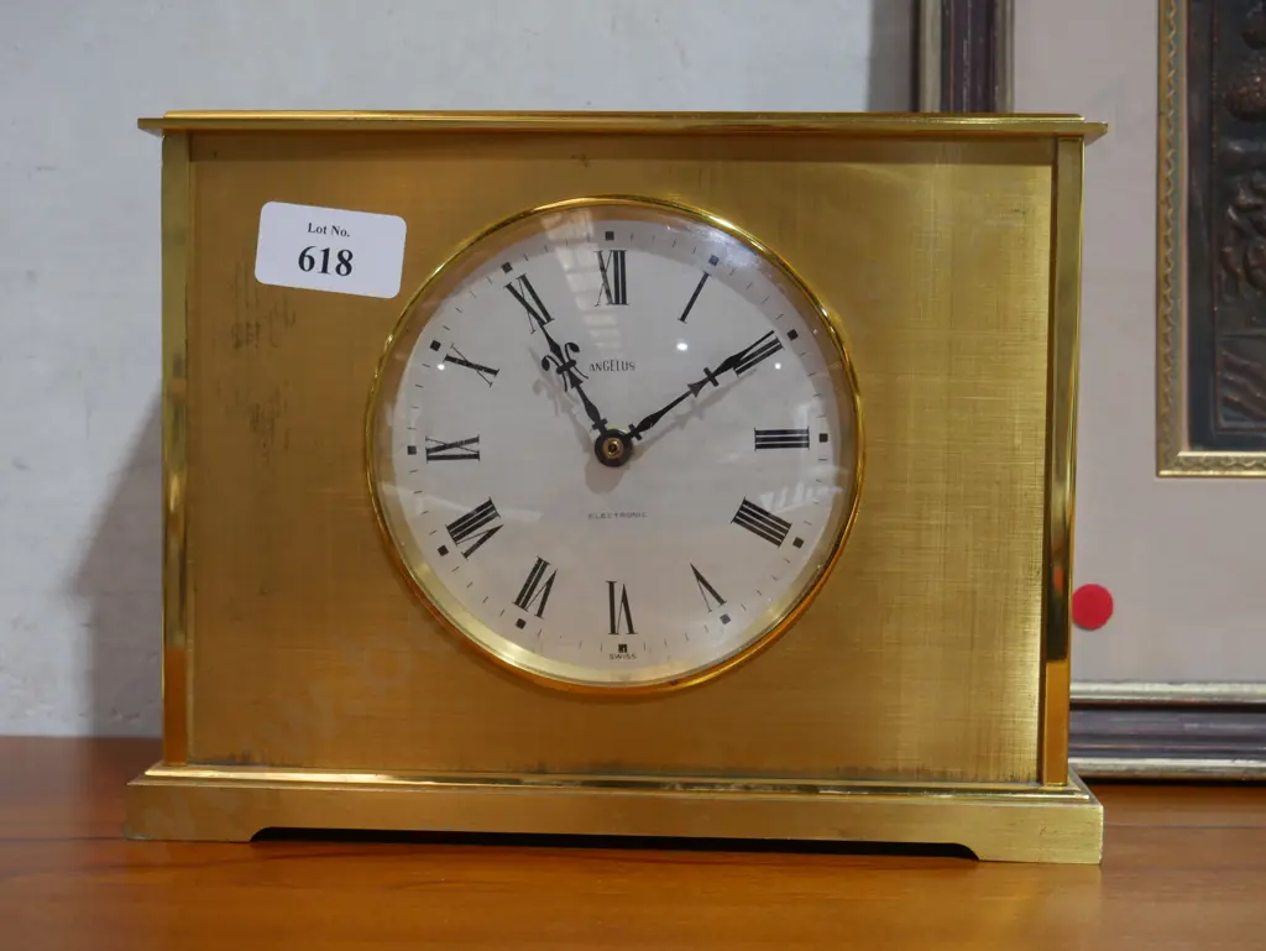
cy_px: 476
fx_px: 1829
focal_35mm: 50
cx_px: 633
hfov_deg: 38.2
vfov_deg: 29.1
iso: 640
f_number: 5.3
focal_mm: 25
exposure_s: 1/60
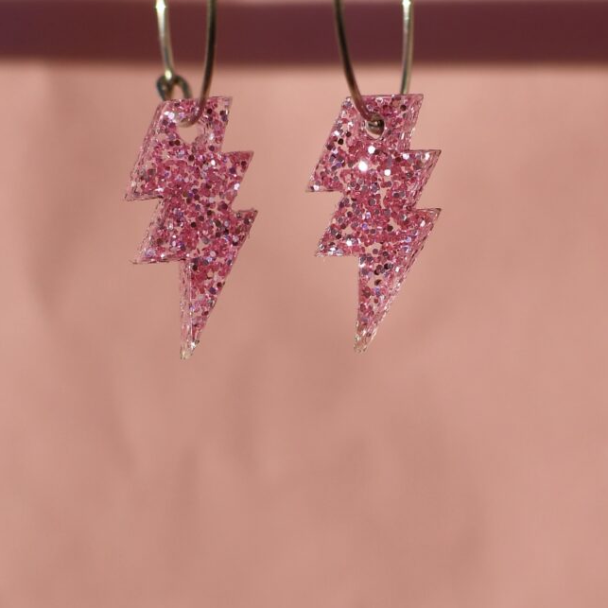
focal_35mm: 67
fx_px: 1331
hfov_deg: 25.7
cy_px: 249
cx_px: 305
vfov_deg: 25.7
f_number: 4.5
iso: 200
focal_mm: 35
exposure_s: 1/2500
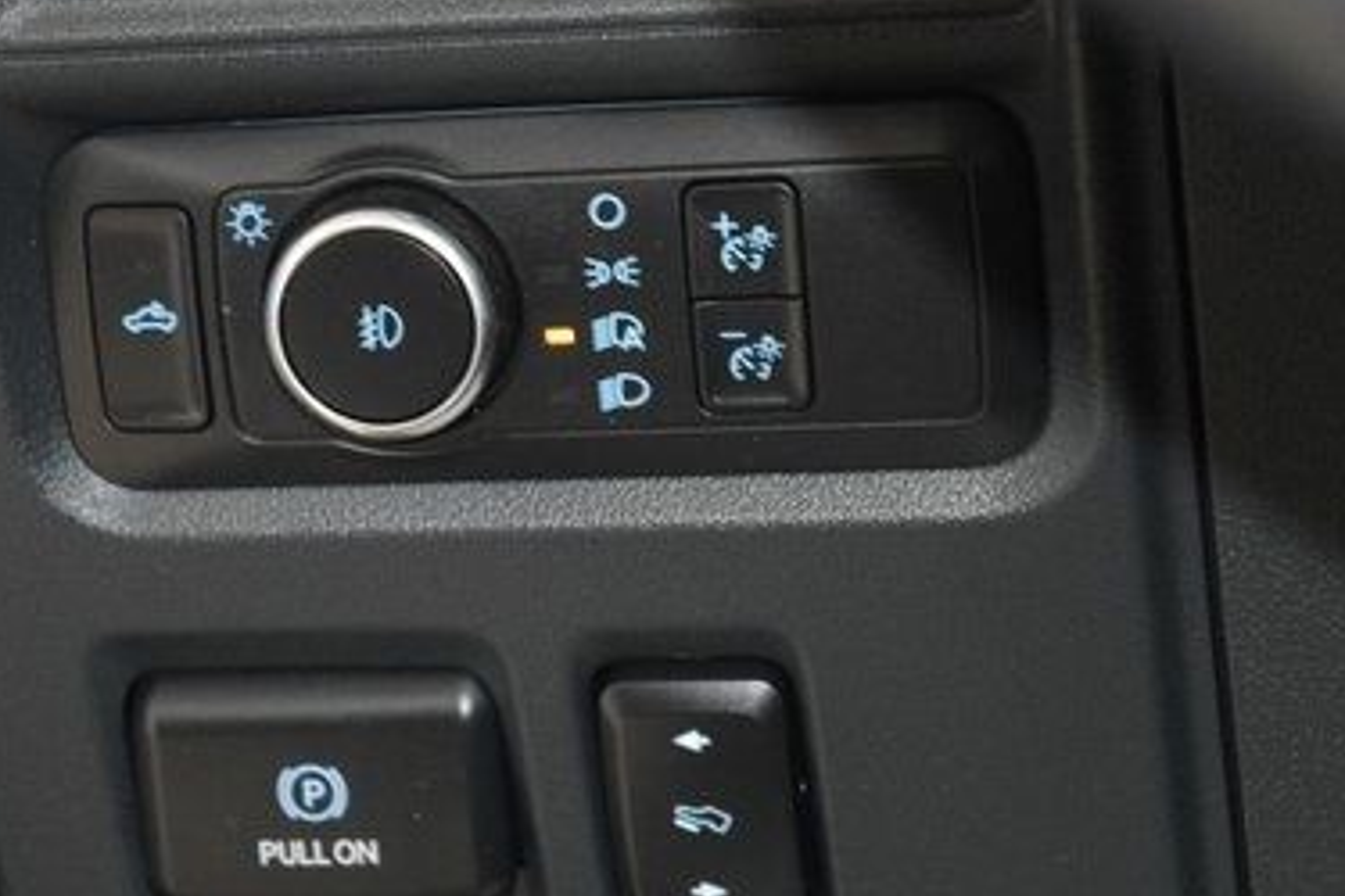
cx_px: 323
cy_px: 346
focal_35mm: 179
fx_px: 6687
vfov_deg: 7.7
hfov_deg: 11.5
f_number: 4.5
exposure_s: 1/20
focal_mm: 70
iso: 3200
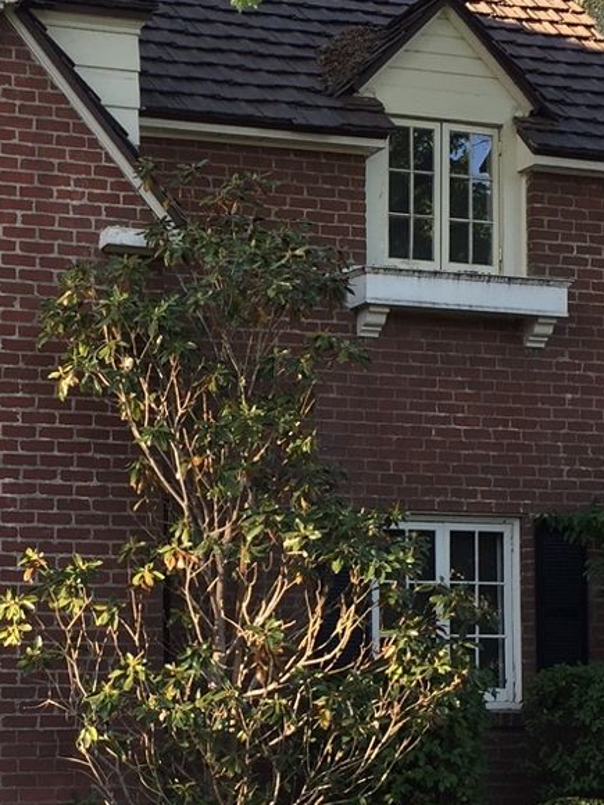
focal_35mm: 80
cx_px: 90
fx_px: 1861
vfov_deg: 24.4
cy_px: 497
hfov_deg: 18.2
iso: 32
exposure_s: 1/120
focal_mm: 4.15
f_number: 2.2
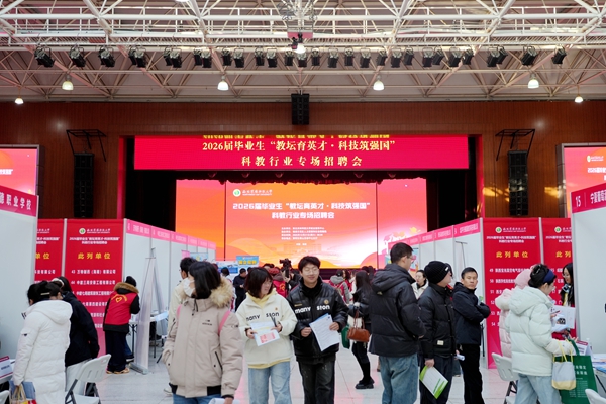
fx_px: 606
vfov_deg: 36.9
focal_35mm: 36
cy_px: 202
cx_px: 303
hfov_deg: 53.1
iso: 400
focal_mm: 36
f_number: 4
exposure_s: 1/160
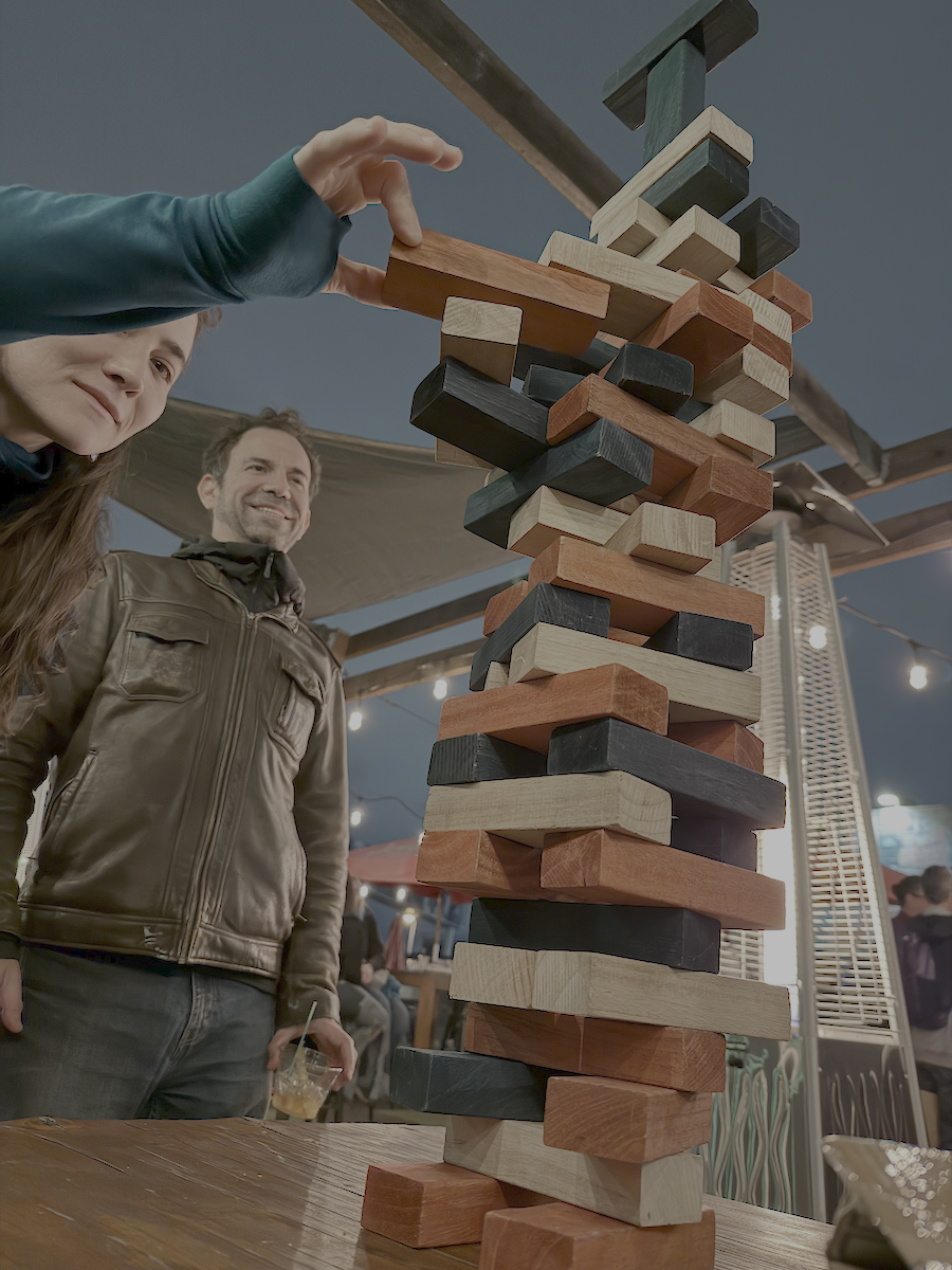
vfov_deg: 71.6
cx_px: 476
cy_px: 635
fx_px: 880
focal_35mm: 24
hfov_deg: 56.8
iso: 1600
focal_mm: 6.76
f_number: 1.78
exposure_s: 1/24
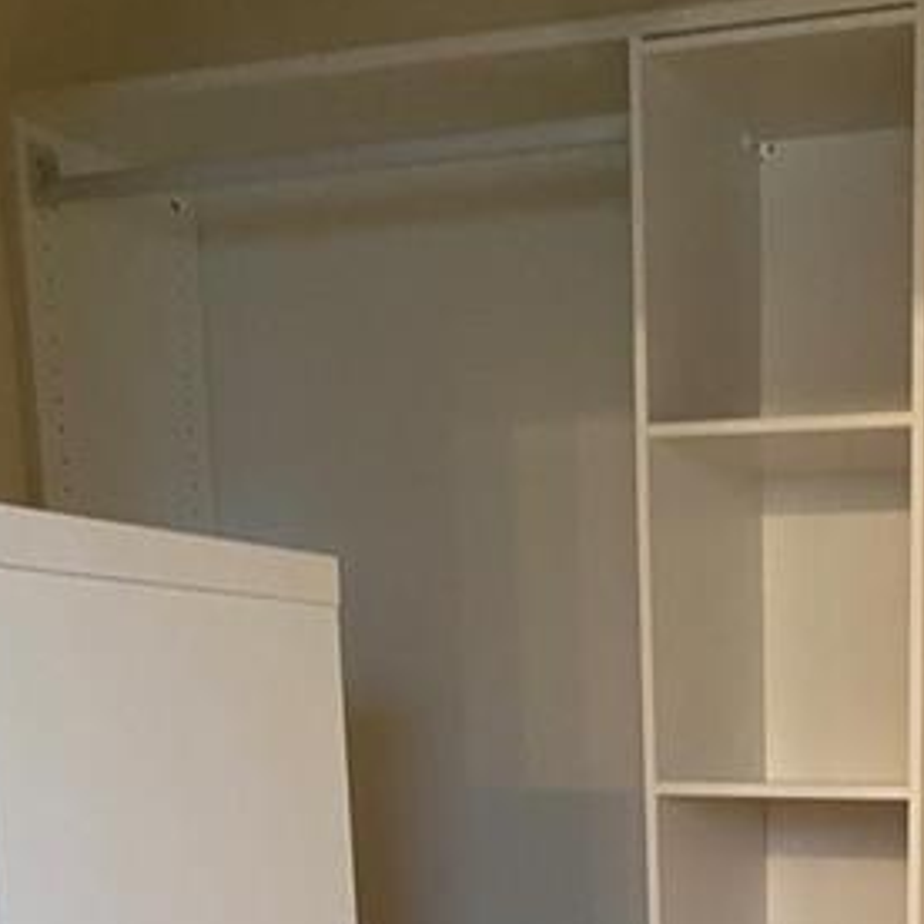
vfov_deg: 24.0
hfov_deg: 25.8
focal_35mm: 64
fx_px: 1933
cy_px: 1162
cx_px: 867
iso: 320
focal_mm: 4.25
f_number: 1.8
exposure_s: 1/60
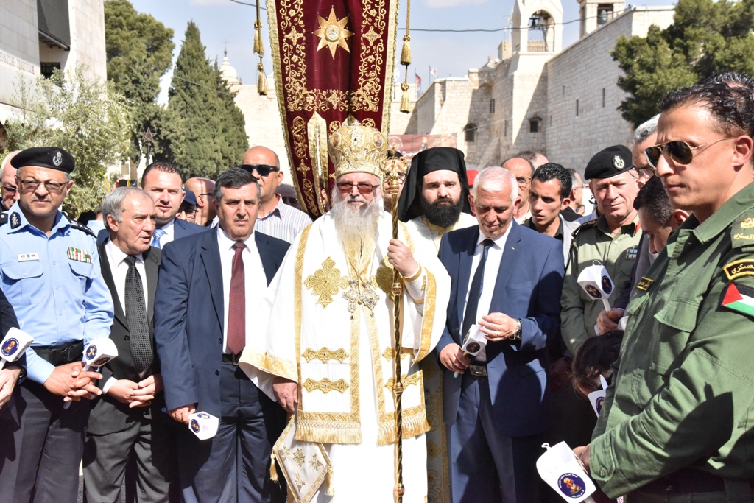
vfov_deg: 27.0
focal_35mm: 50
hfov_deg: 39.6
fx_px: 1047
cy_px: 252
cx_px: 377
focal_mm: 50
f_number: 10
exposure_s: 1/8000
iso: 6400
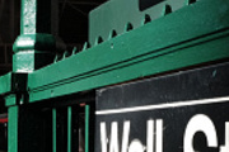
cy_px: 243
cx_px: 101
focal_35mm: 112
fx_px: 712
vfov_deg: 11.6
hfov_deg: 18.3
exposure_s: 1/30
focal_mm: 18.8
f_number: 13
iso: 100
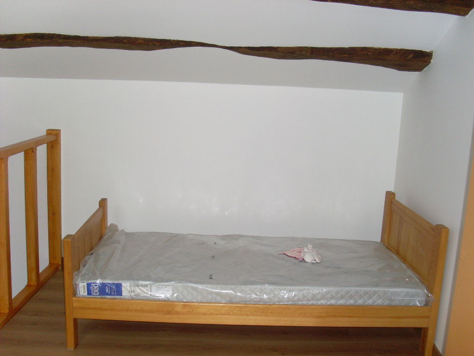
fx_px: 520
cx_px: 237
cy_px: 178
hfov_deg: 49.0
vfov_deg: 37.7
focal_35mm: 38
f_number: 3
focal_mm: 6.3
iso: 100
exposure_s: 1/45
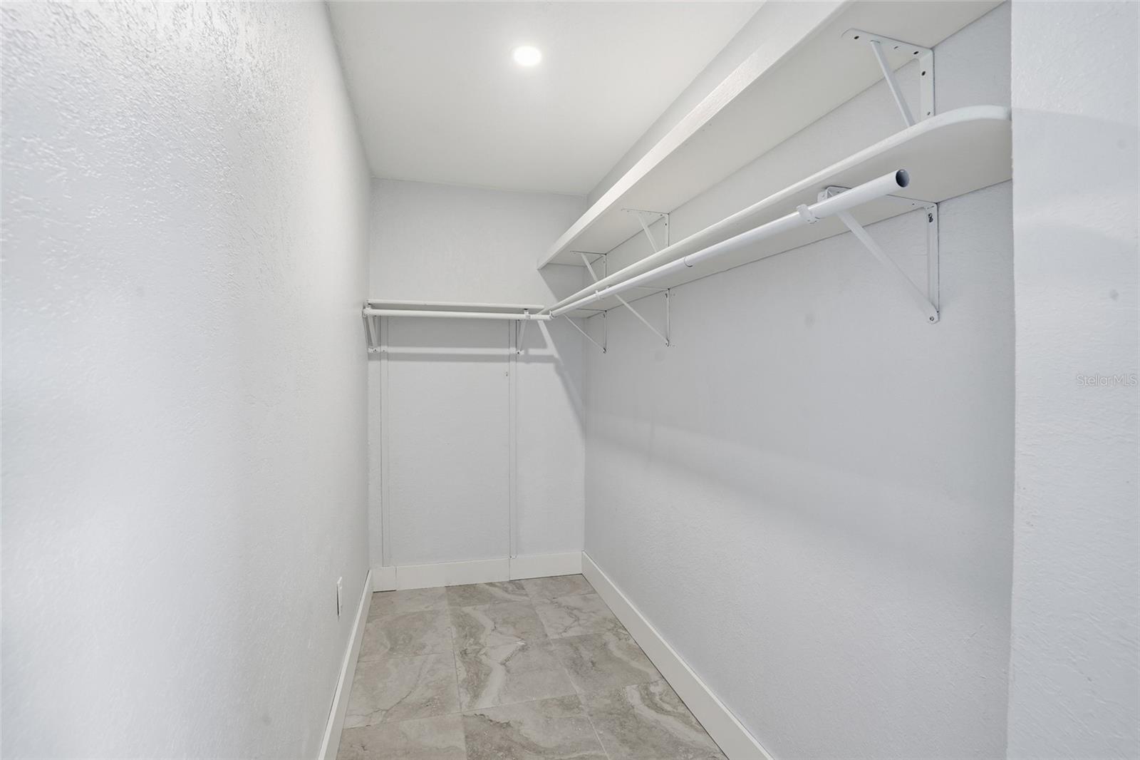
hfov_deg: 96.7
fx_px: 507
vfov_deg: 73.7
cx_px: 570
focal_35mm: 16
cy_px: 380
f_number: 9
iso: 200
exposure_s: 1/13
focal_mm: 16
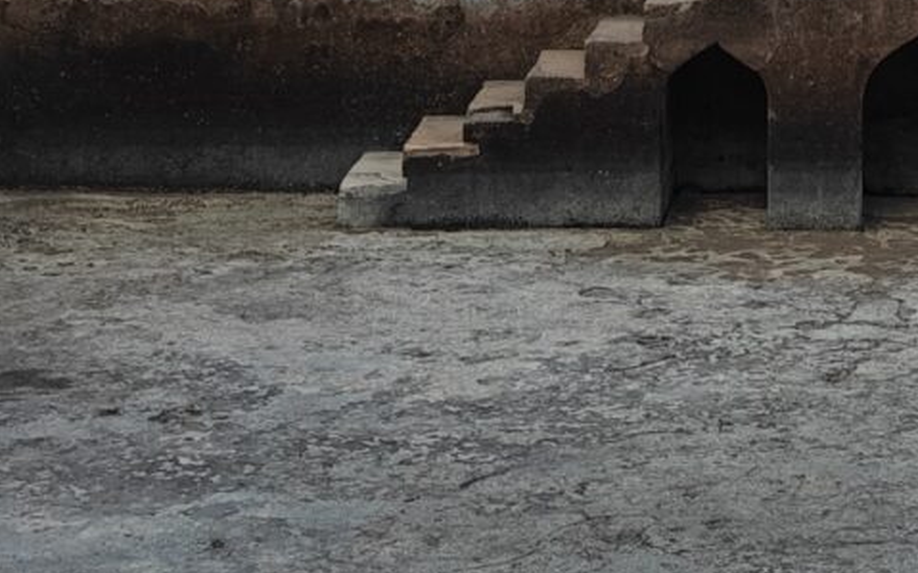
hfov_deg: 15.0
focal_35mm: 136
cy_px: -489
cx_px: 979
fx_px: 3401
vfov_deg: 9.2
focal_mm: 5.59
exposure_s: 1/1266
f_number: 1.8
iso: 50
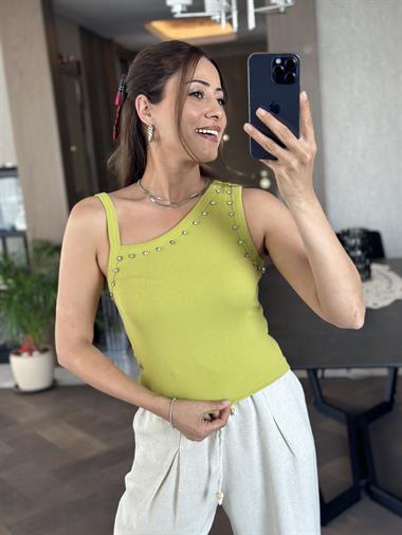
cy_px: 268
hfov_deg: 30.3
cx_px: 201
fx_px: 743
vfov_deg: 39.6
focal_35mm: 48
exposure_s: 1/67
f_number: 1.78
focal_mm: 6.86
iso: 125
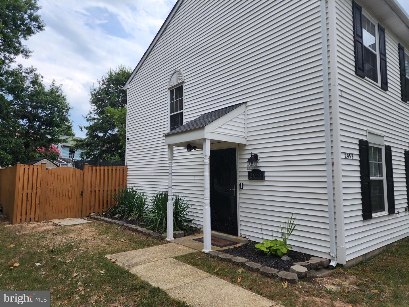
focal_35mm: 23
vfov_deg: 58.9
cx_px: 204
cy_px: 154
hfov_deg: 73.9
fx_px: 272
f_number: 1.8
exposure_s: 1/756
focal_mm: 6.4
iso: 12
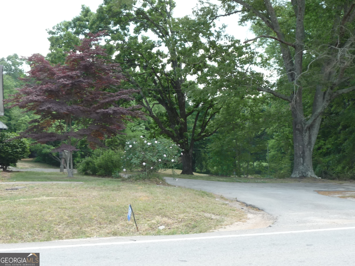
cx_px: 178
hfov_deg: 39.7
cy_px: 133
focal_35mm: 48
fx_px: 492
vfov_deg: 30.3
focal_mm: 5
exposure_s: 1/160
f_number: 3.4
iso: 100
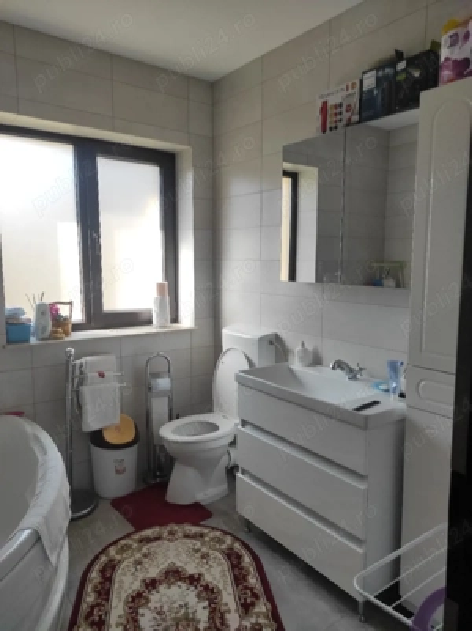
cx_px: 236
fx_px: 455
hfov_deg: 54.8
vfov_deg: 69.4
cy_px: 316
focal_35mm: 25
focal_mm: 5.43
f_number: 1.89
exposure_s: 1/101
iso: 100
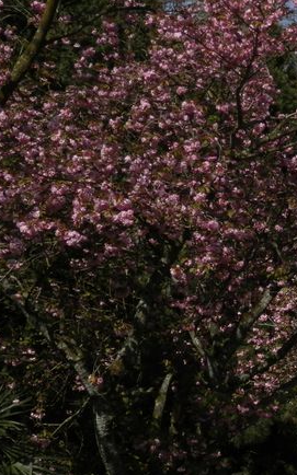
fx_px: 1140
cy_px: 256
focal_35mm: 88
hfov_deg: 14.3
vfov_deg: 23.6
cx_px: 372
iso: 80
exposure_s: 1/125
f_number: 10.8
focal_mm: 8
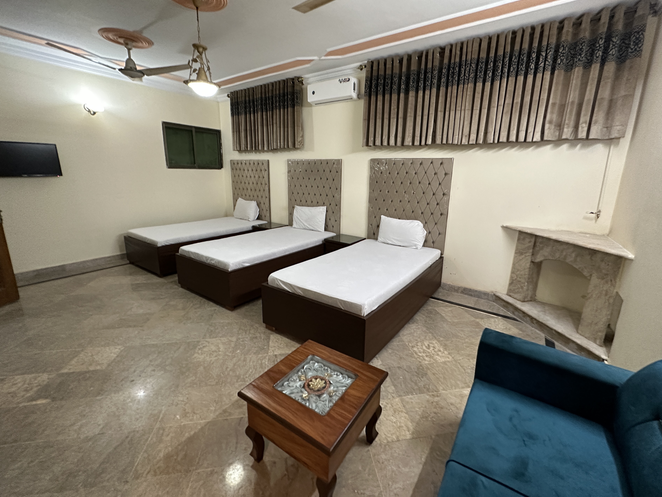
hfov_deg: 98.2
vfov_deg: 81.7
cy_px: 237
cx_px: 340
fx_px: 287
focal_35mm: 15
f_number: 2.2
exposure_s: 1/50
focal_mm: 2.22
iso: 500
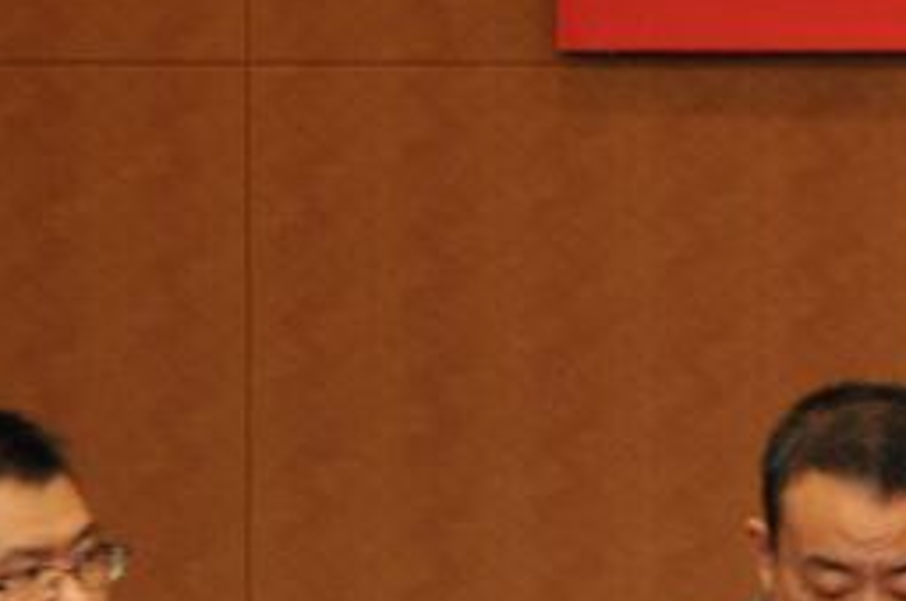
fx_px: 5504
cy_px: 456
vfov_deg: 6.3
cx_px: 1699
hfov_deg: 9.0
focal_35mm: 219
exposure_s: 1/60
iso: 1250
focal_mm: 56
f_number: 5.6
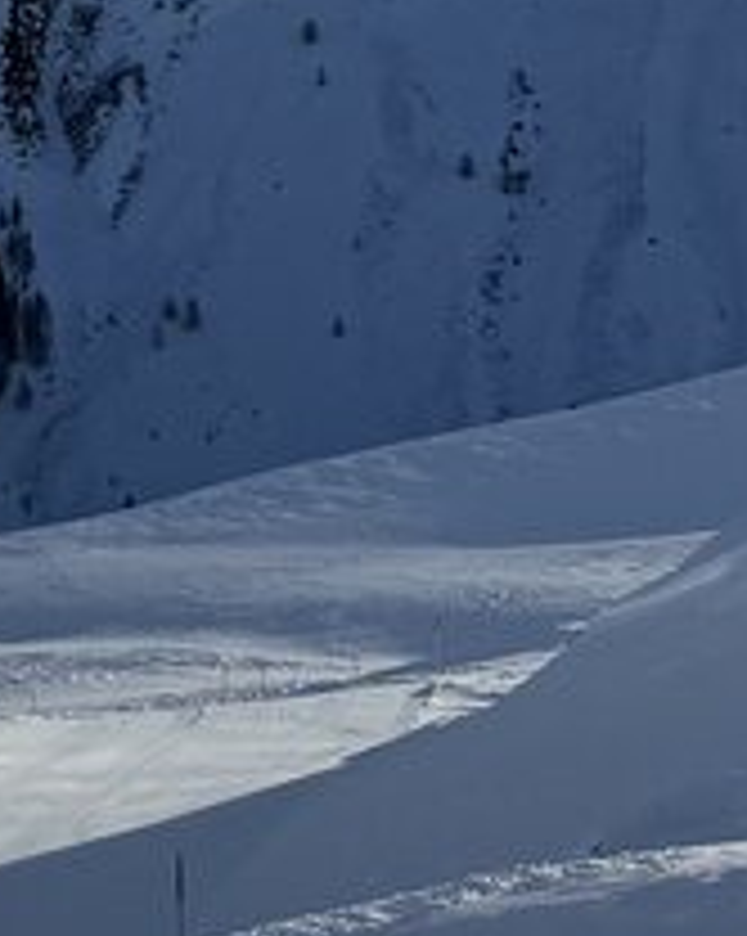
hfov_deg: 9.6
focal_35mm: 154
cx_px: -529
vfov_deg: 12.5
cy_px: 698
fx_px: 4262
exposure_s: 1/15152
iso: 100
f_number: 1.78
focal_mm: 6.86
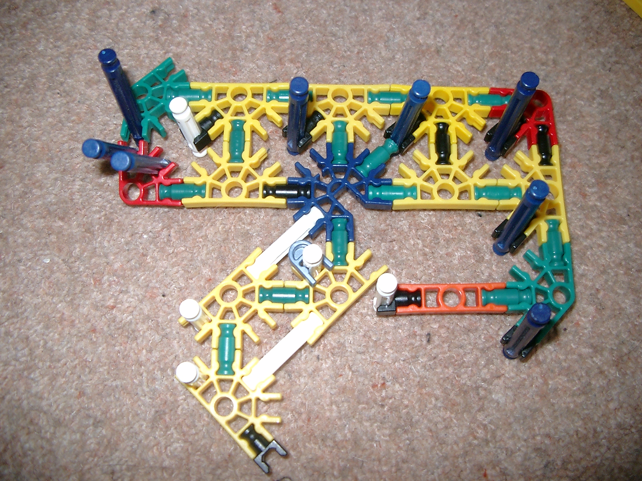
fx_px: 686
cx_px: 321
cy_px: 240
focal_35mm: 37
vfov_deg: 38.7
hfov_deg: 50.1
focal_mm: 7.6
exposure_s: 1/60
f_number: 2.6
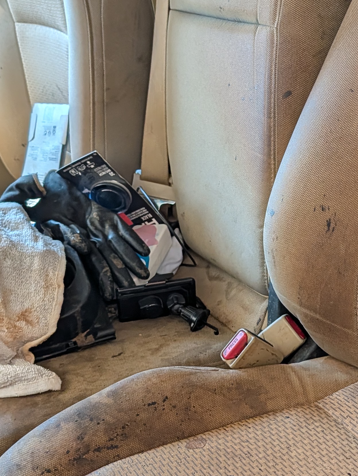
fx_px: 811
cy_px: 305
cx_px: 390
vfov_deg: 32.5
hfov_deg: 23.4
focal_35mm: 59
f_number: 1.68
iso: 251
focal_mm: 6.9
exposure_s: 1/178
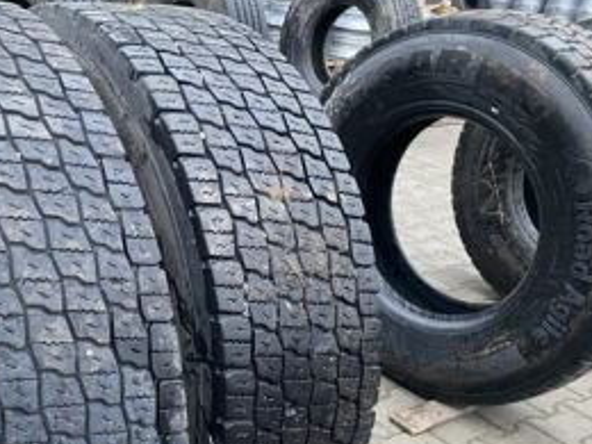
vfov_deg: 33.1
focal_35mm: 43
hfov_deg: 42.2
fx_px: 735
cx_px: 134
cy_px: 318
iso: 400
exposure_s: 1/60
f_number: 1.8
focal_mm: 4.25
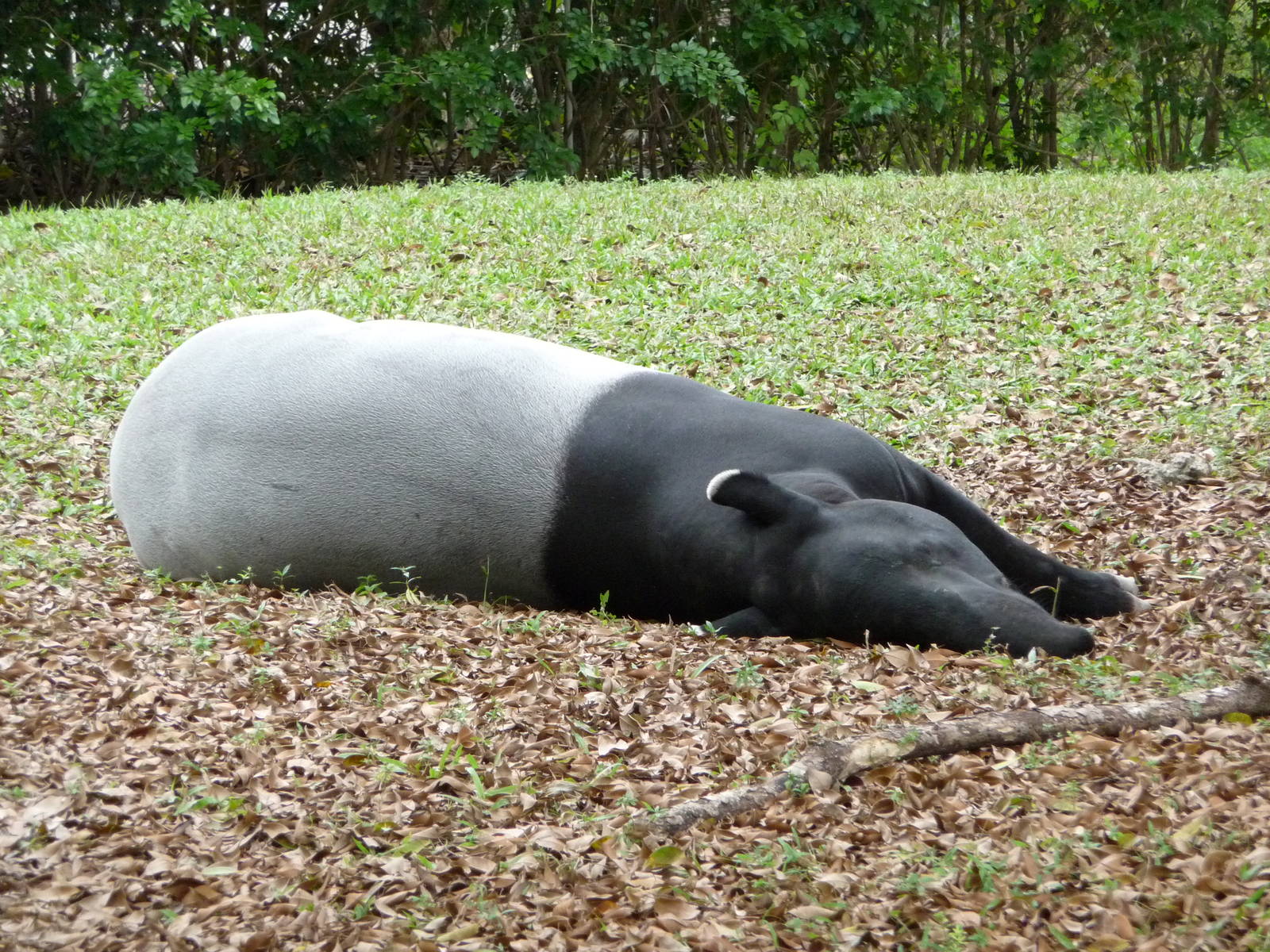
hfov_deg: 7.7
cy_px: 476
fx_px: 9392
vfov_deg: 5.8
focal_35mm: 256
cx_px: 635
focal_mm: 44
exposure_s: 1/125
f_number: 4.9
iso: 400
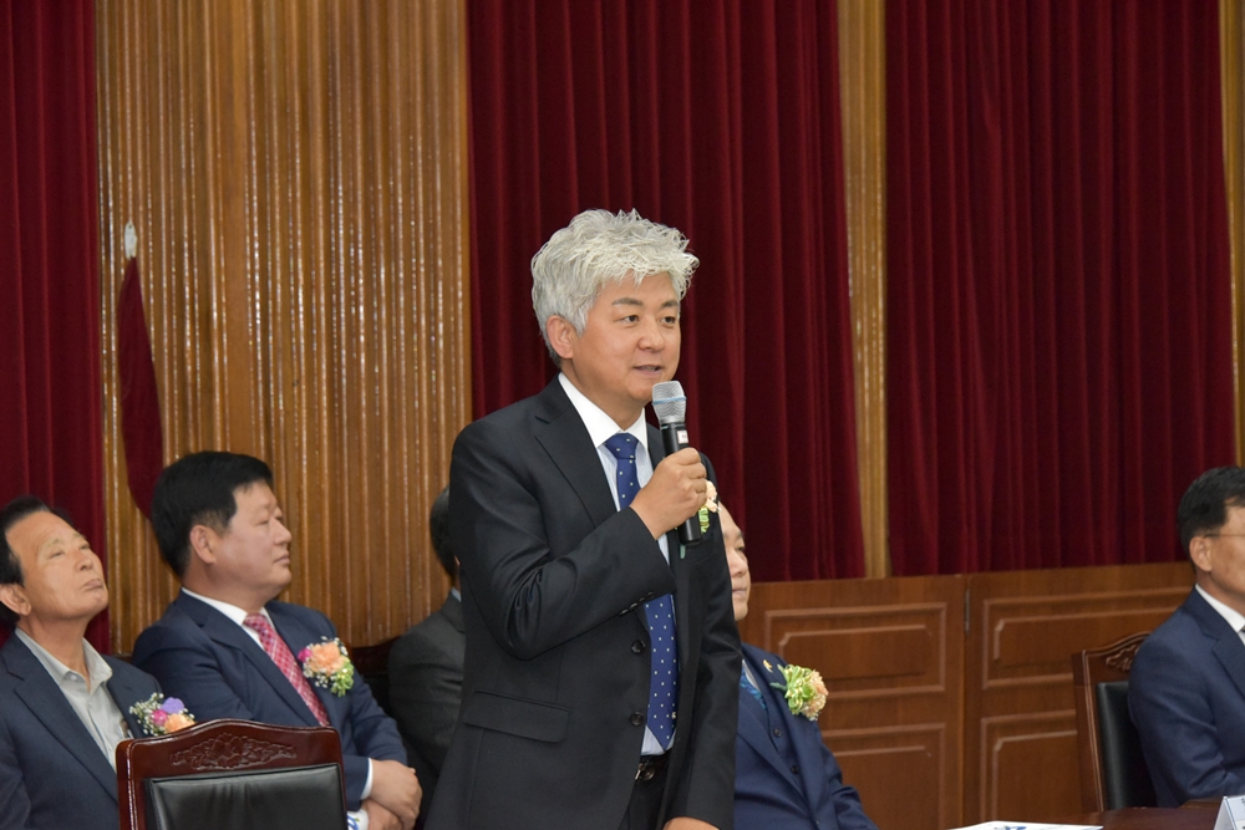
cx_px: 622
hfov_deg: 15.2
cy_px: 415
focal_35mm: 135
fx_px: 4669
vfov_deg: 10.2
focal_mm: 135
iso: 6400
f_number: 9
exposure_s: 1/160
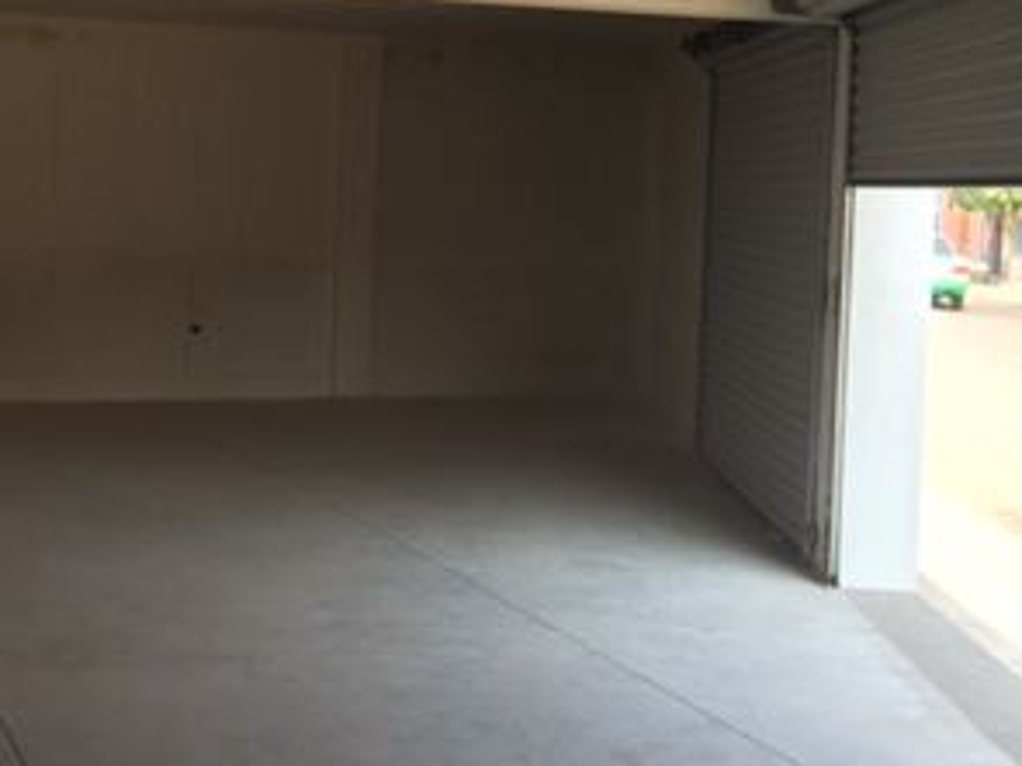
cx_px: 222
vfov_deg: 23.2
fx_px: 1859
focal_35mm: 63
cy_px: 267
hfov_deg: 30.1
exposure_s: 1/120
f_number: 2.2
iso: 32
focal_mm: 4.15
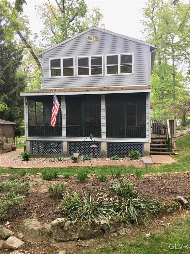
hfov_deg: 48.2
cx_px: 95
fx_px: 212
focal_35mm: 29
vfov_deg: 61.7
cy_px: 127
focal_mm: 4.15
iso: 25
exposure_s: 1/158
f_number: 2.2
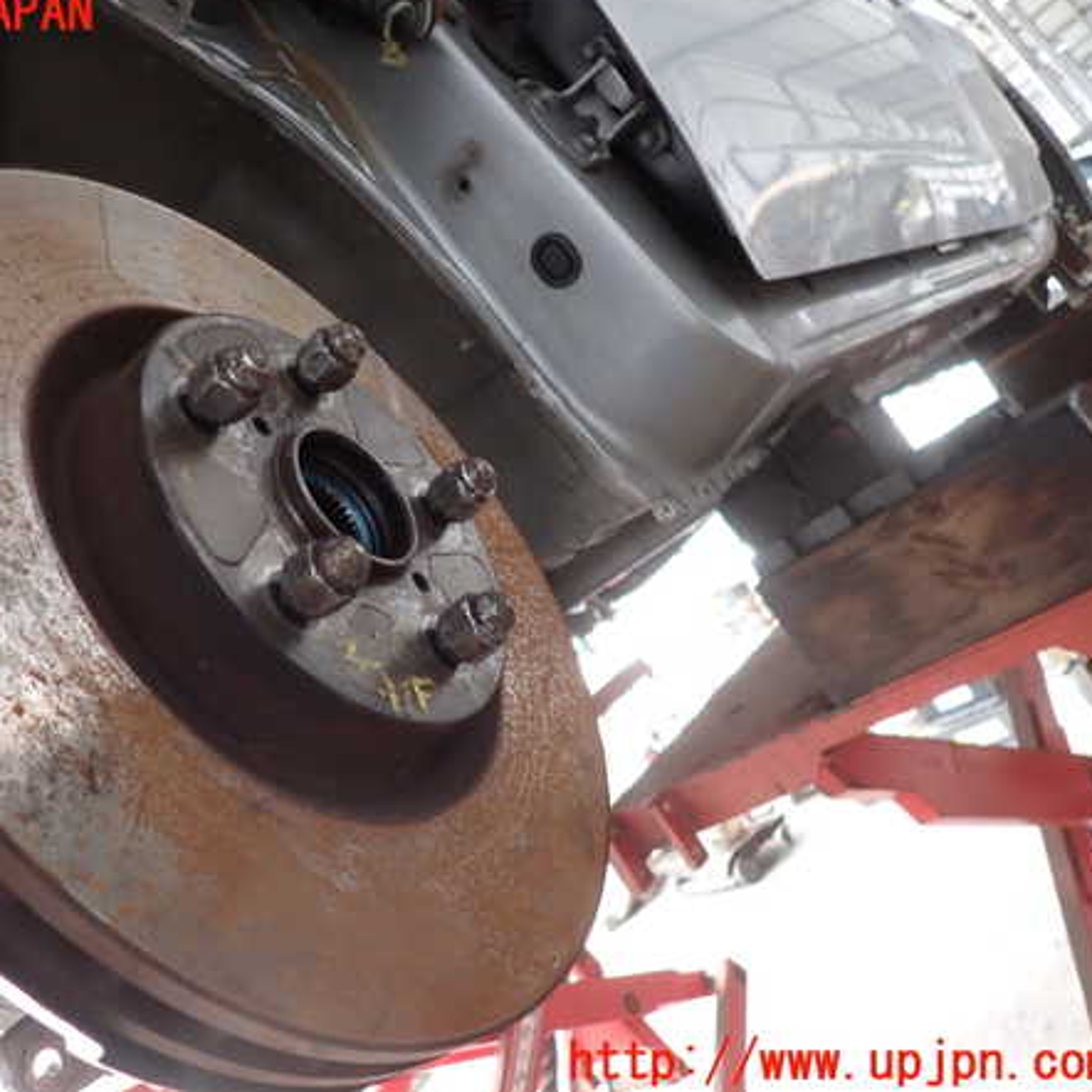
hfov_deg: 53.2
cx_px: 385
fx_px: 1071
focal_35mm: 30
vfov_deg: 54.0
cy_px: 539
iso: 160
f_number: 2
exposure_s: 1/60
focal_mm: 4.5
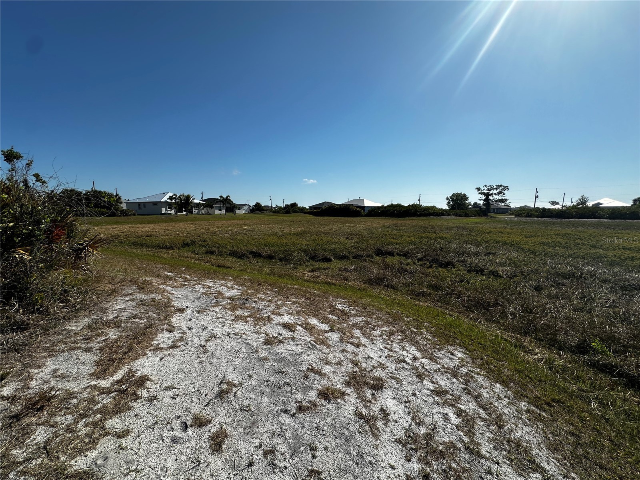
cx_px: 320
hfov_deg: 102.1
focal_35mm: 14
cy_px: 240
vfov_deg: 85.7
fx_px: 259
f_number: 2.2
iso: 50
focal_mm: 2.22
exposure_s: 1/3401
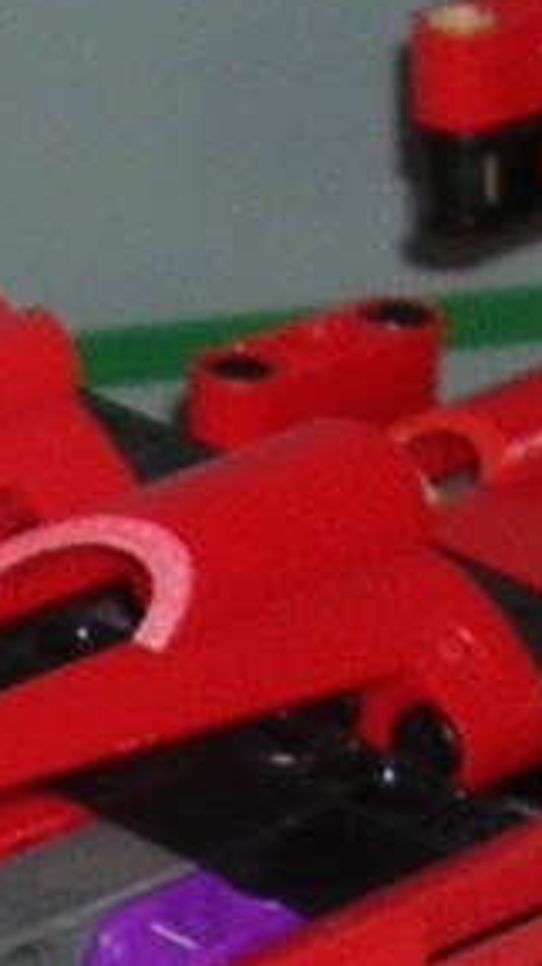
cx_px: -360
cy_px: 2565
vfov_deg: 6.6
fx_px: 7783
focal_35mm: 304
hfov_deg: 4.0
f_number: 2.8
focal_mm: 5.8
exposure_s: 1/60.1
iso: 50
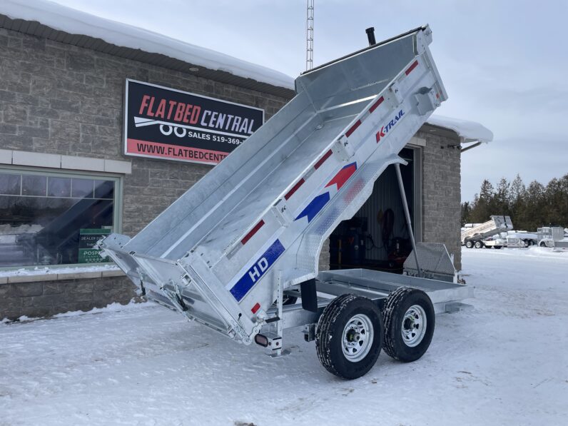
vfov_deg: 53.1
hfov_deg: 67.3
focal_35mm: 26
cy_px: 213
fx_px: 427
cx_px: 284
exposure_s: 1/2506
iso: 32
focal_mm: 4.2
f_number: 1.6
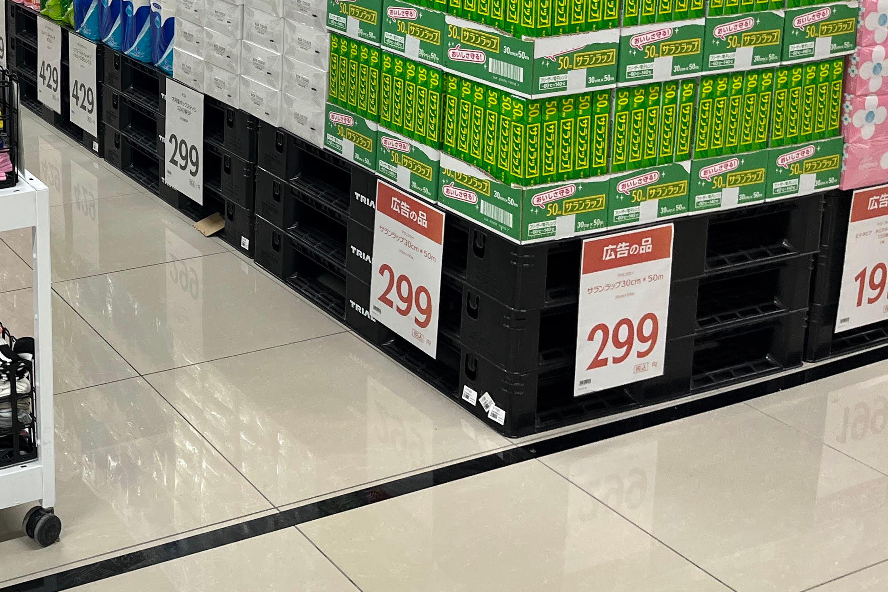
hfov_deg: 36.0
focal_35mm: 51
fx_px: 1258
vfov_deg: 25.5
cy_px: 36
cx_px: 53
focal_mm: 5.1
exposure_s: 1/111
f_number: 1.6
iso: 100
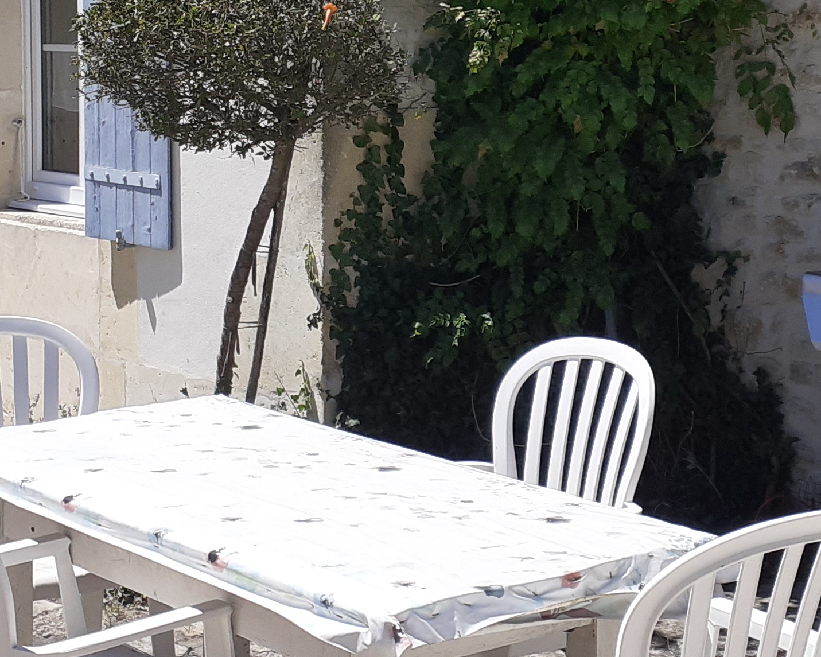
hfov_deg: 25.0
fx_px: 1847
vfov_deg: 20.0
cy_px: 146
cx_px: 496
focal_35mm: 76
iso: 40
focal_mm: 3.6
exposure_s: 1/2532
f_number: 1.9
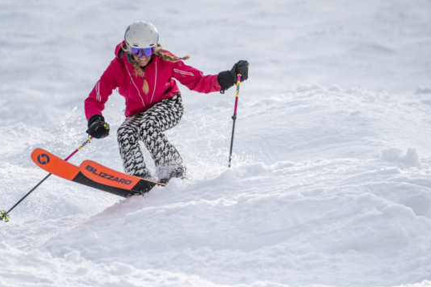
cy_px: 160
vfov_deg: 3.5
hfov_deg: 5.3
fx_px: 4681
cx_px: 244
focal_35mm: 391
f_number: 6.3
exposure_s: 1/3200
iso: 800
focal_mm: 300
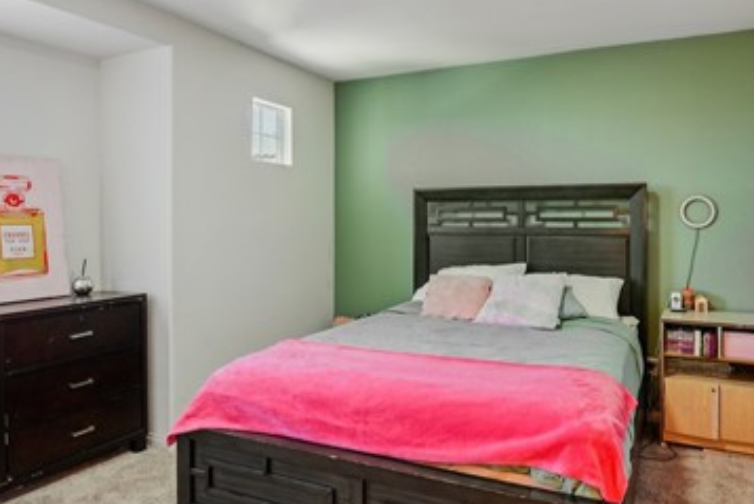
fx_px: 524
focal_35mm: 25
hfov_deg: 71.2
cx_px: 425
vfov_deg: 51.2
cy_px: 220
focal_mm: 14
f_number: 8
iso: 400
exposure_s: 1/15
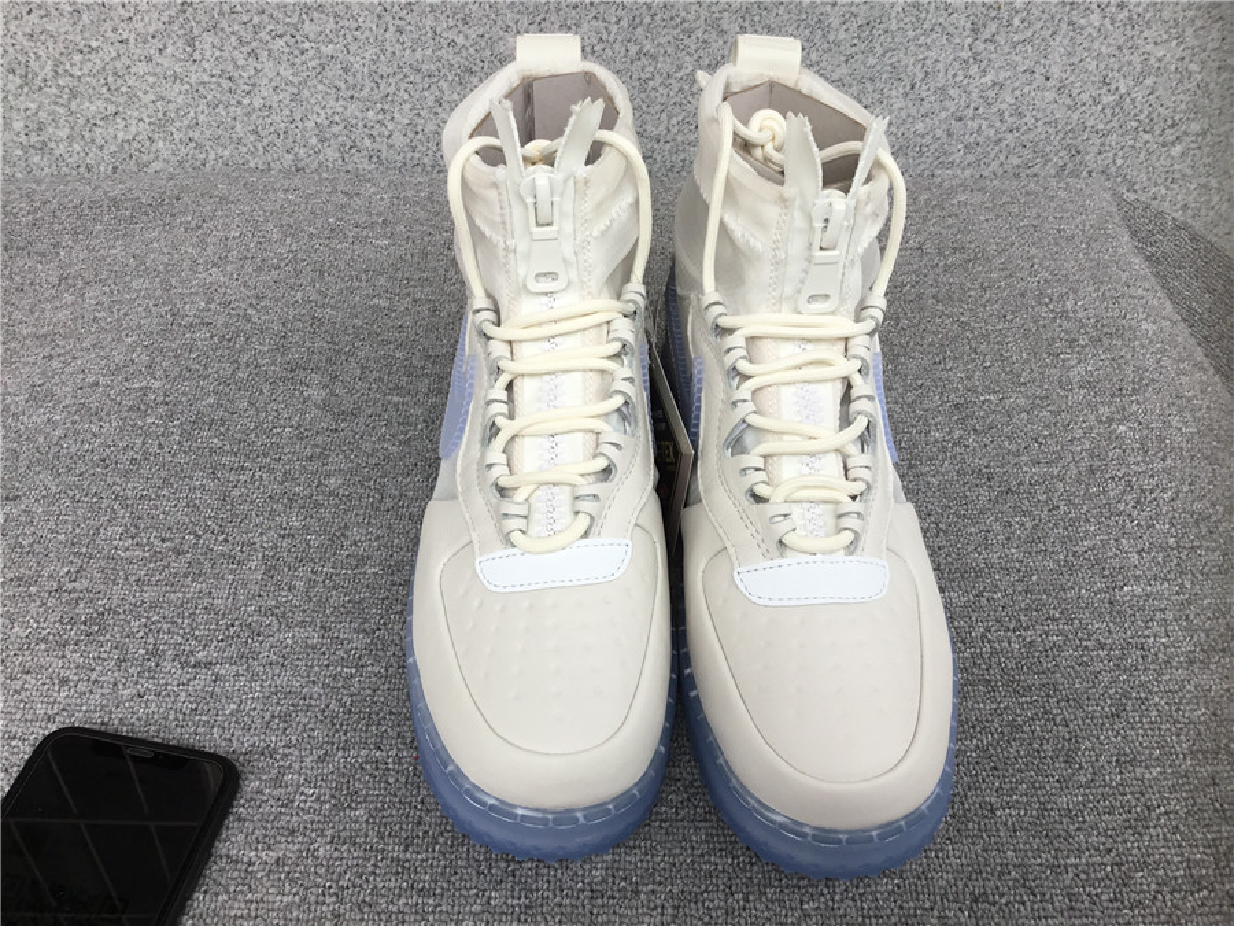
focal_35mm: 31
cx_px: 617
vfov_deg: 45.4
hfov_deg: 58.4
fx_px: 1105
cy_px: 463
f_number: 2.4
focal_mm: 3.3
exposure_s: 1/100
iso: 25
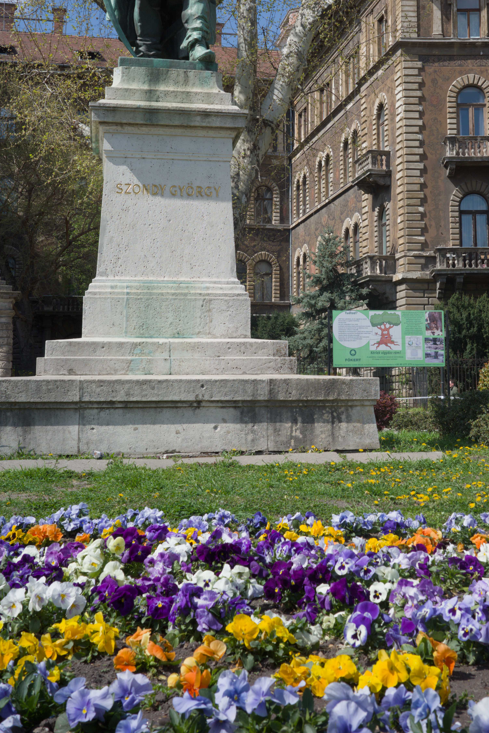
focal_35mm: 53
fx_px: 1080
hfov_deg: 25.4
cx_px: 322
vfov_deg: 37.2
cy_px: 251
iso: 100
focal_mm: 26
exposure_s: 1/250
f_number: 8
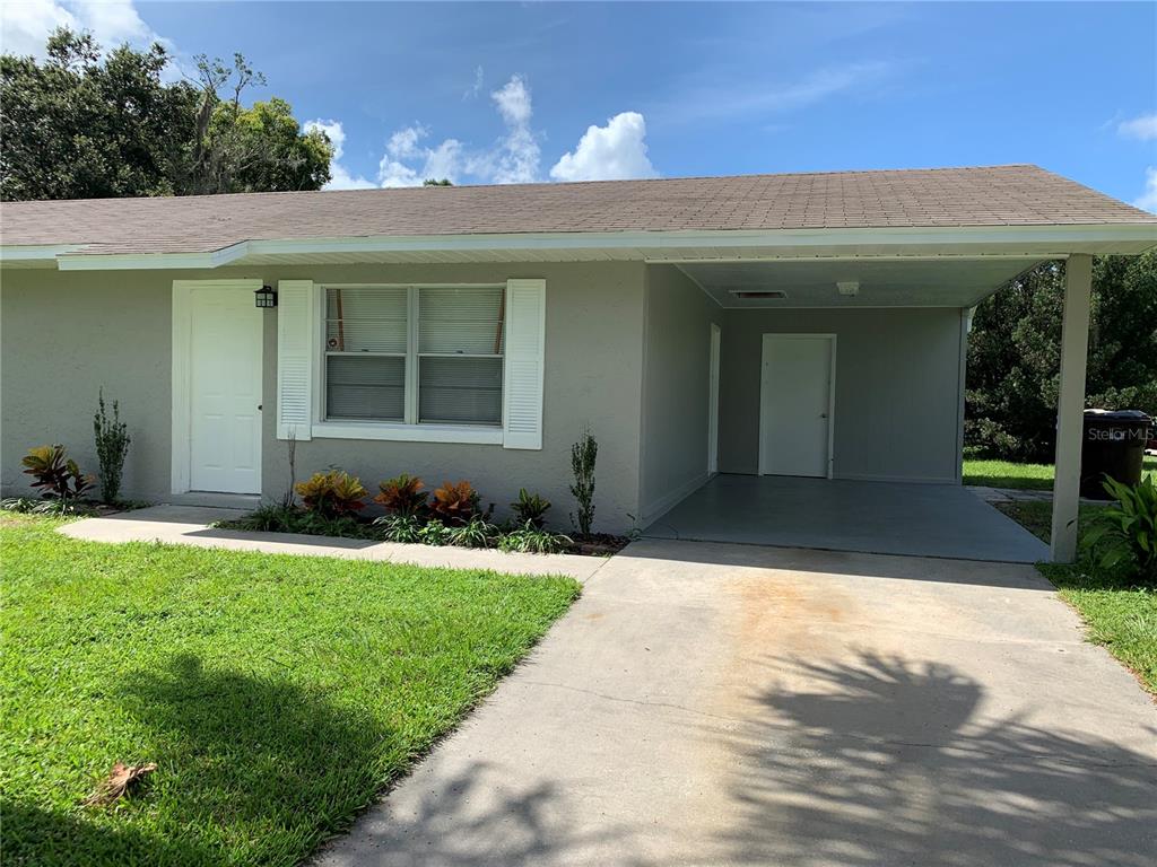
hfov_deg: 67.3
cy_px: 434
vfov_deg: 53.1
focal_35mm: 26
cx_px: 578
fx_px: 869
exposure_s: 1/1661
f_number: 1.8
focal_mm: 4.25
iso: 25
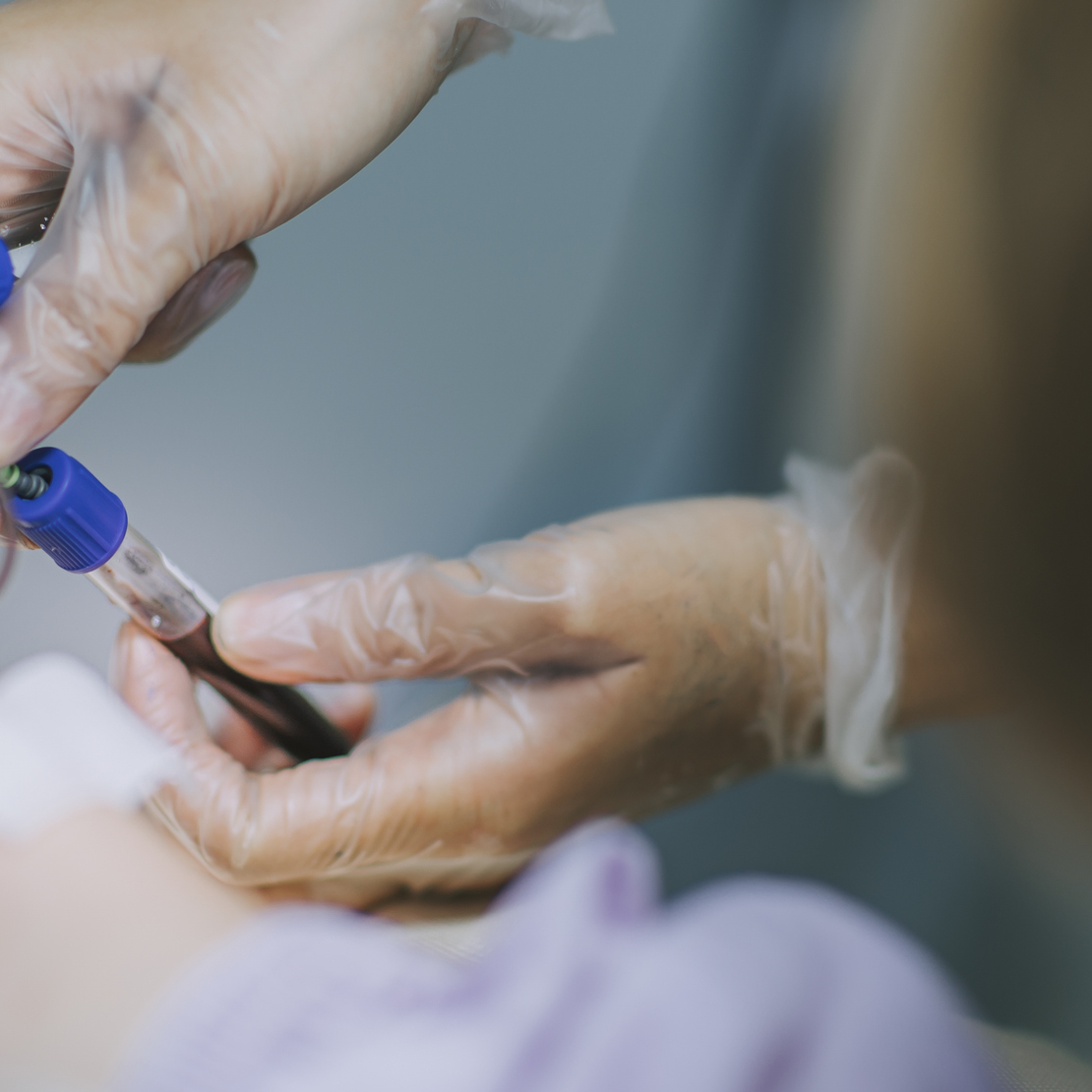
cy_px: 436
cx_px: 484
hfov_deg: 12.6
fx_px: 4925
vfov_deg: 12.6
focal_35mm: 138
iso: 100
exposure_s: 1/125
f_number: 1.4
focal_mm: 85
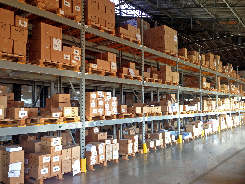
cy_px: 92
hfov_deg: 55.4
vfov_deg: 42.9
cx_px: 122
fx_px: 234
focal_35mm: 33
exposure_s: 1/40
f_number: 2.4
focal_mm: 4.12
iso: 50
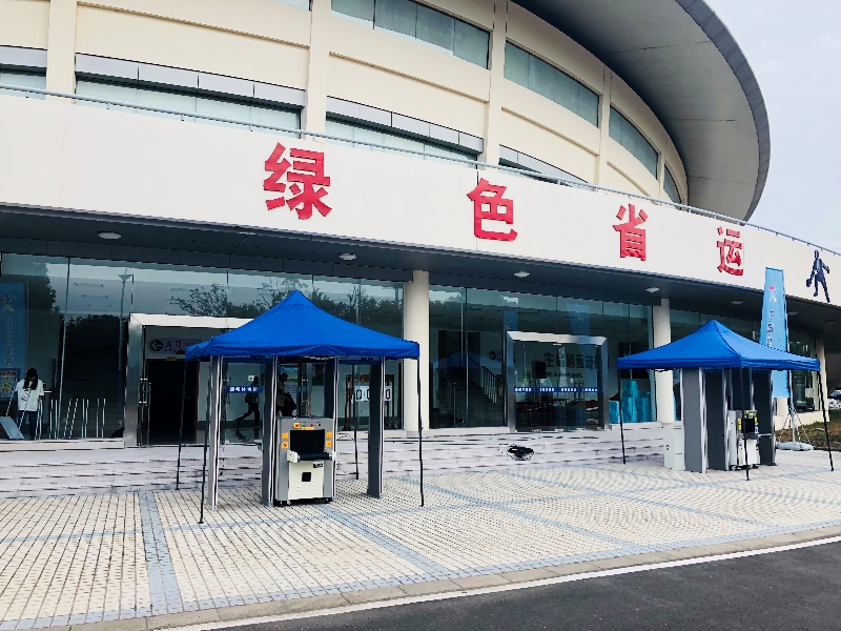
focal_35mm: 28
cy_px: 316
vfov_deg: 49.7
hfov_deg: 63.4
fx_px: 680
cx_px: 420
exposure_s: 1/120
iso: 32
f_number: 1.8
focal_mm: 3.99
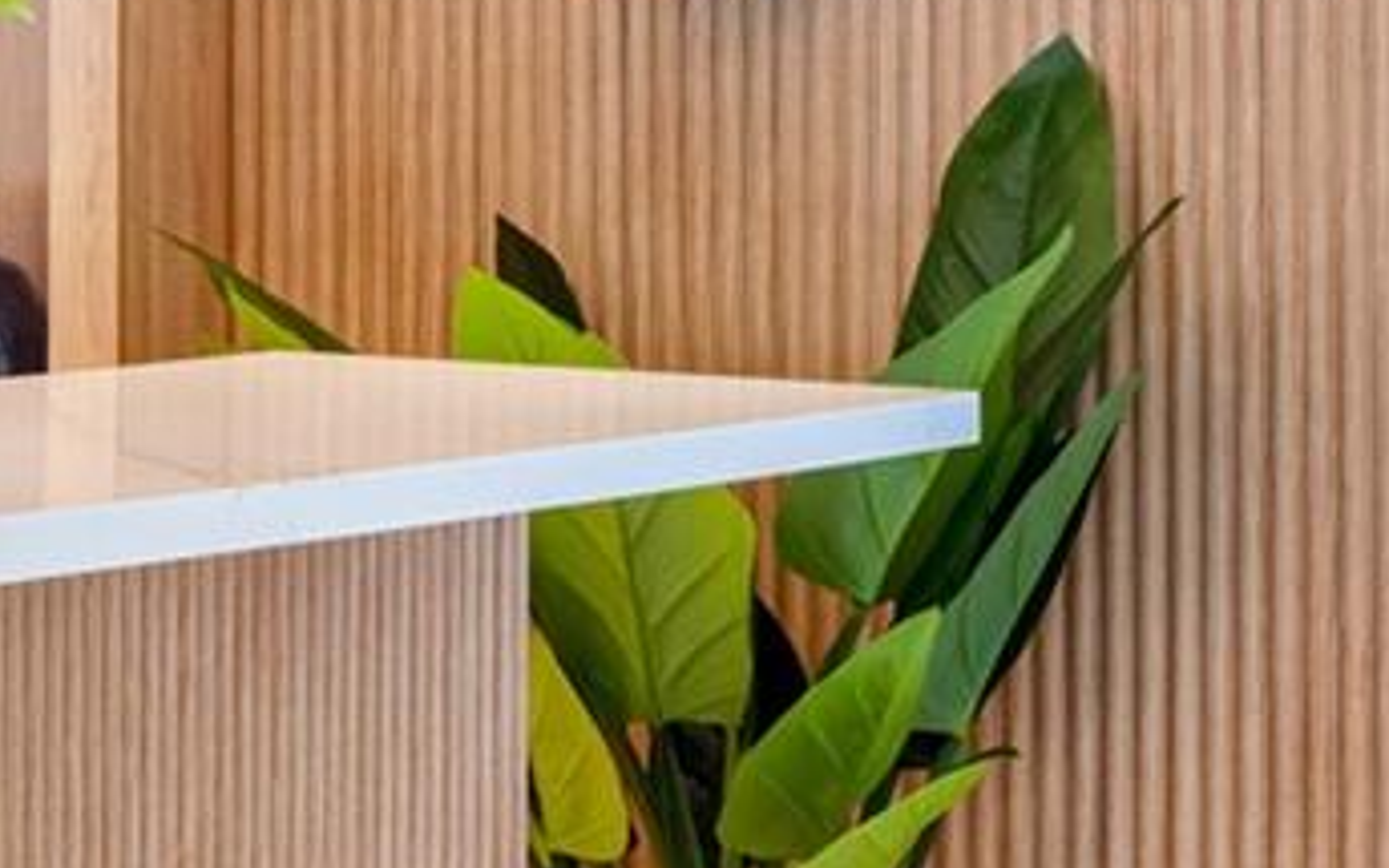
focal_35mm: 163
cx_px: -1760
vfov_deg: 8.0
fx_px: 6184
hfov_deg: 11.1
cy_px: -40
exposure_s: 1/8
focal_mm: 34.5
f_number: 11
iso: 640
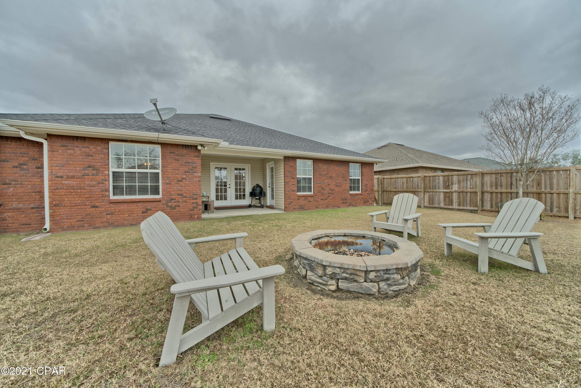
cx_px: 290
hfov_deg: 112.6
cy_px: 194
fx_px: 194
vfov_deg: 90.0
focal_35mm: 12
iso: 200
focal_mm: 12
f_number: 19
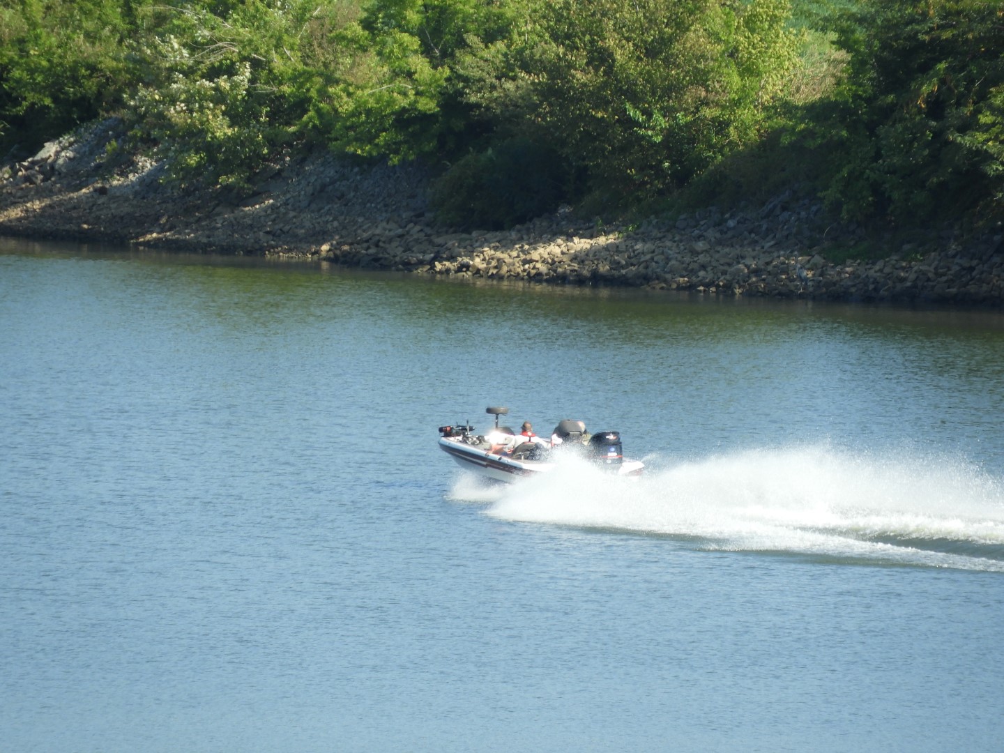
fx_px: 20303
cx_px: 502
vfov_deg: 2.1
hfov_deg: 2.8
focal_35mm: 700
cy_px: 376
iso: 100
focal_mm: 125.4
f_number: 5.6
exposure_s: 1/250
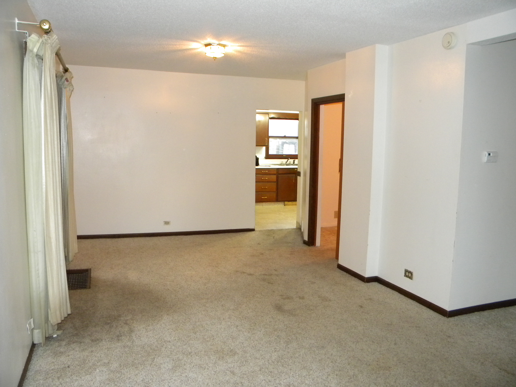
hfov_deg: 63.4
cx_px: 258
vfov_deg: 49.7
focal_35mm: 28
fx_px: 417
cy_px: 194
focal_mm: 5
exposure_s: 1/26
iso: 400
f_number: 3.5
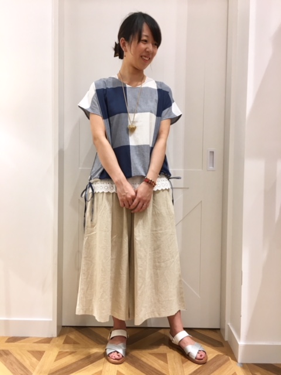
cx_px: 140
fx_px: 314
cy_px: 188
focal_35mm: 29
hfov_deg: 48.2
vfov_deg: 61.7
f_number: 2.2
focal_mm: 4.15
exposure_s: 1/30
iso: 50
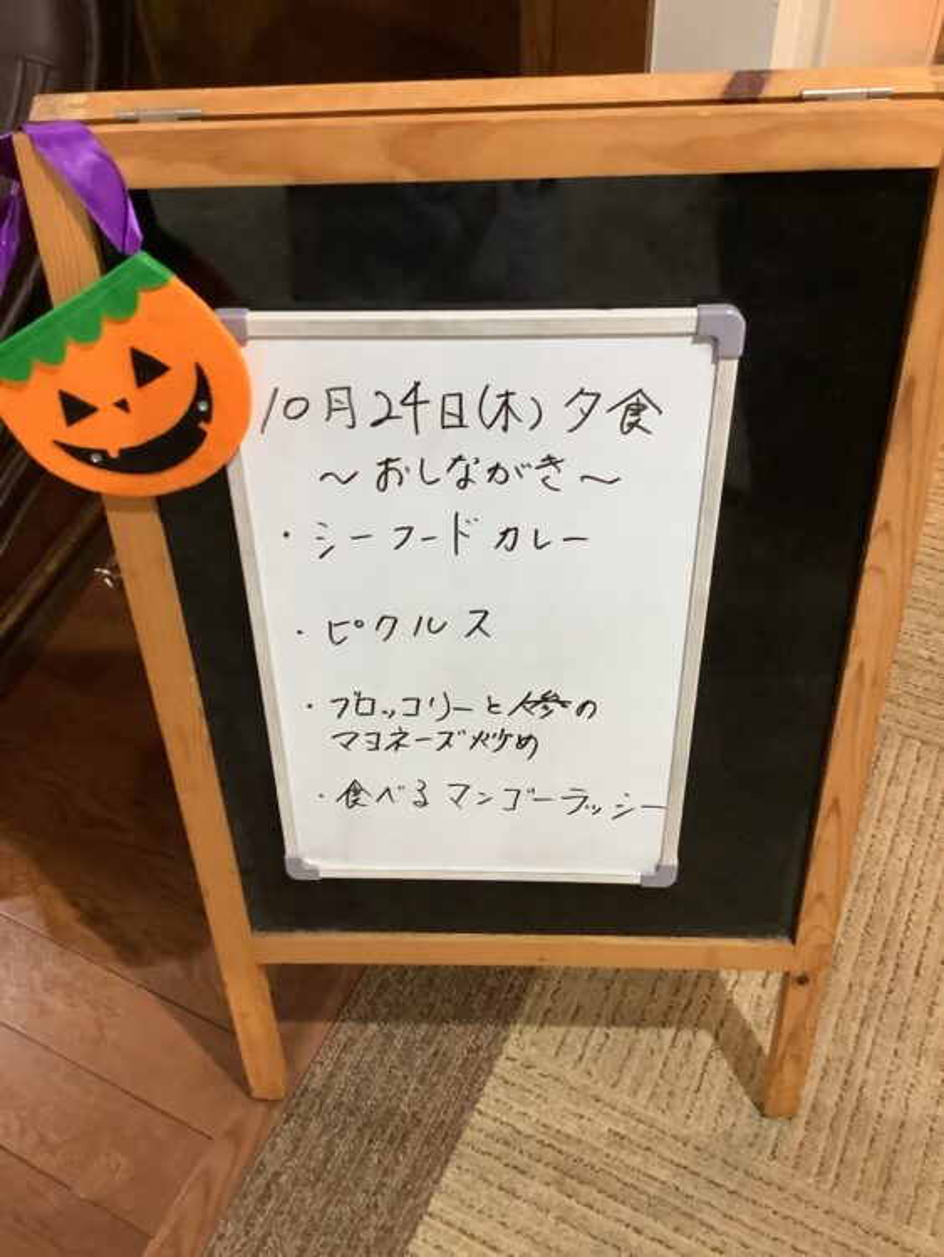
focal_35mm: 31
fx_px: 1127
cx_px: 472
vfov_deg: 58.3
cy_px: 628
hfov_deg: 45.5
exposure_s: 1/25
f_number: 2.4
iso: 320
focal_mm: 3.3
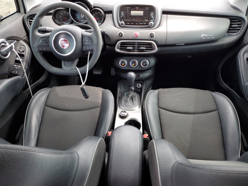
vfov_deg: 53.1
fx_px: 186
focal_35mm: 26
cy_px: 93
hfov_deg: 67.3
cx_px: 124
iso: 50
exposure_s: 1/125
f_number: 1.5
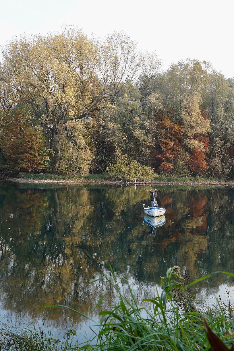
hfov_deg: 25.3
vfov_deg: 37.5
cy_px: 176
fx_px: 517
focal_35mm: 53
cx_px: 72
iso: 100
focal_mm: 35
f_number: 16
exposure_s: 1/4
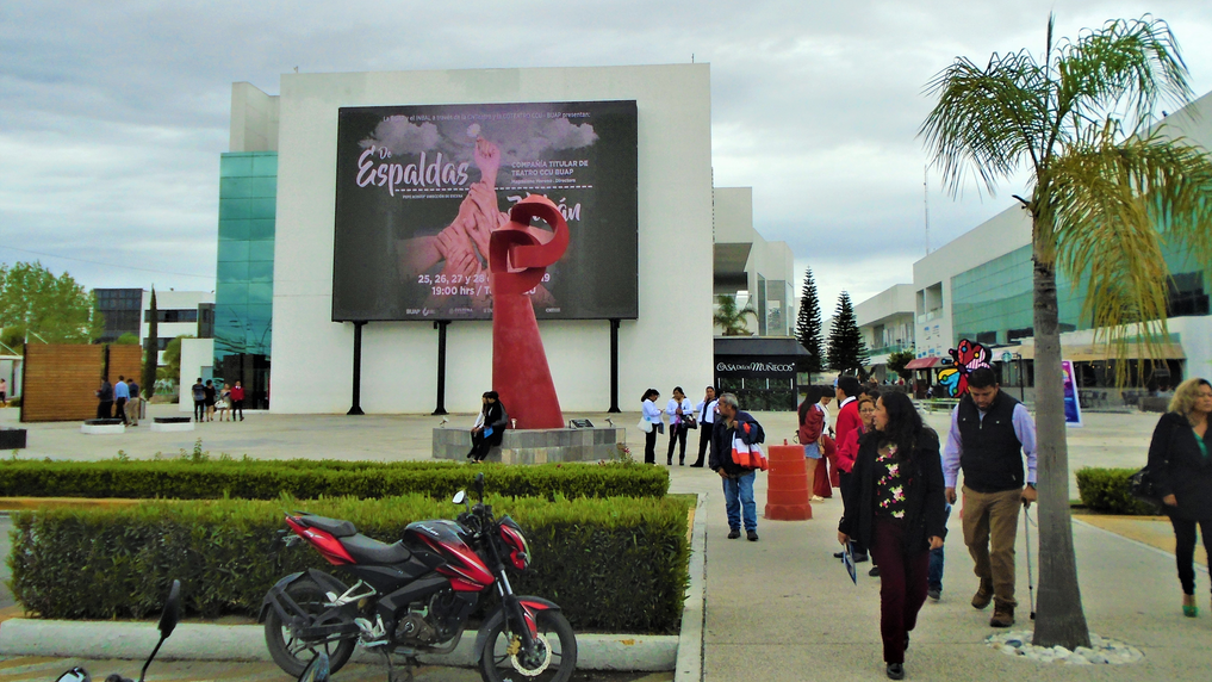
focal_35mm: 34
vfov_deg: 34.5
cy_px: 258
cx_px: 608
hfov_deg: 58.0
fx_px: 1093
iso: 100
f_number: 8.8
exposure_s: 1/200
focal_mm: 5.5
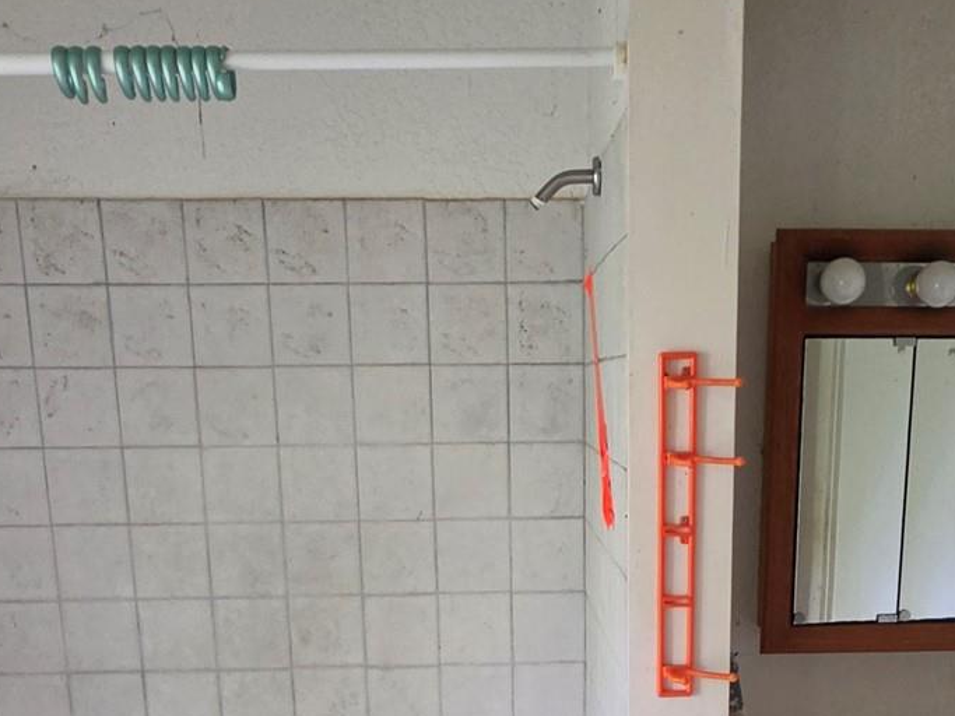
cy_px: 678
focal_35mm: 39
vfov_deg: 34.2
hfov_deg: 47.7
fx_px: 1076
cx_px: 562
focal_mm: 2.2
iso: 640
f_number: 1.9
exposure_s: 1/60
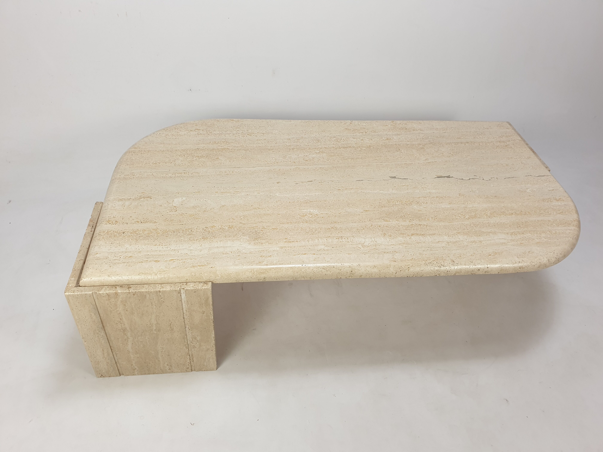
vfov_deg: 53.1
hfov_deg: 67.3
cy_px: 226
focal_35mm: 26
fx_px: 453
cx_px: 302
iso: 80
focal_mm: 4.3
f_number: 2.4
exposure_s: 1/100
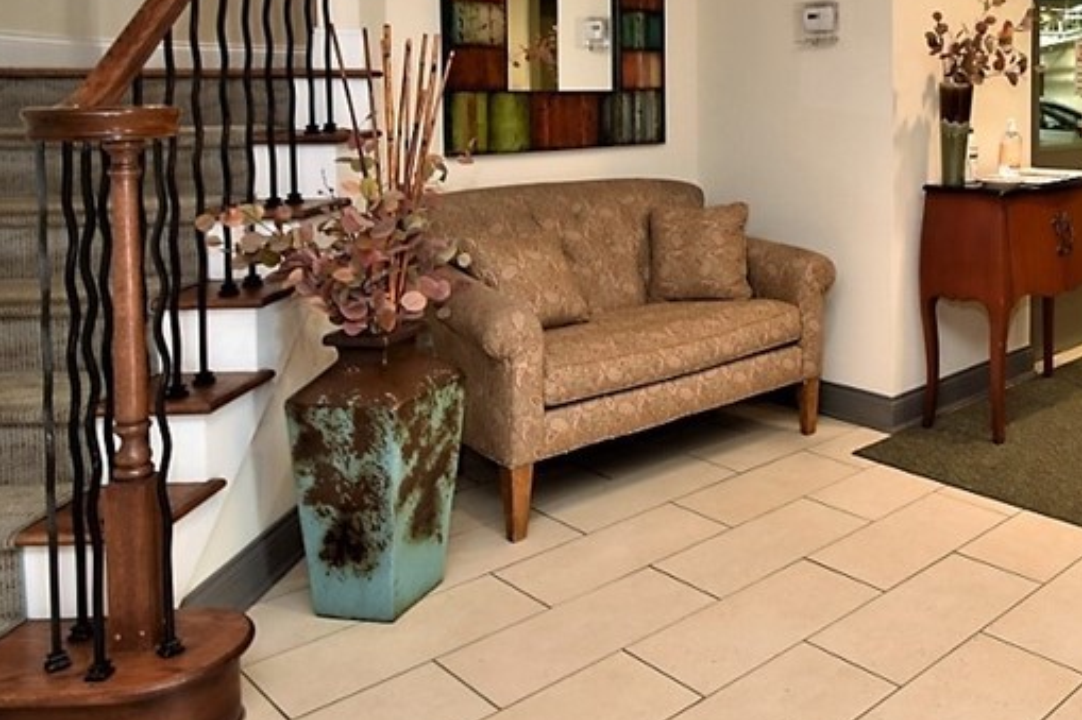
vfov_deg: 38.6
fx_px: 961
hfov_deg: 52.9
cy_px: 90
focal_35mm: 32
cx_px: 935
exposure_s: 1/4
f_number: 9
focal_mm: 10
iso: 200
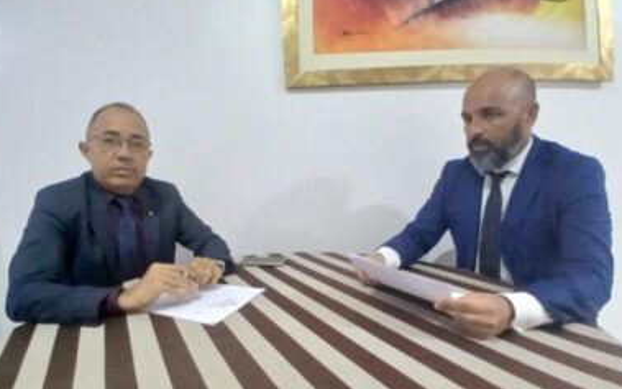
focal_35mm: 19
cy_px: 202
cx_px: 304
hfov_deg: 88.0
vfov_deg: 62.2
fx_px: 322
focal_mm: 1.4
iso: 640
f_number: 2.2
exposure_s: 1/20
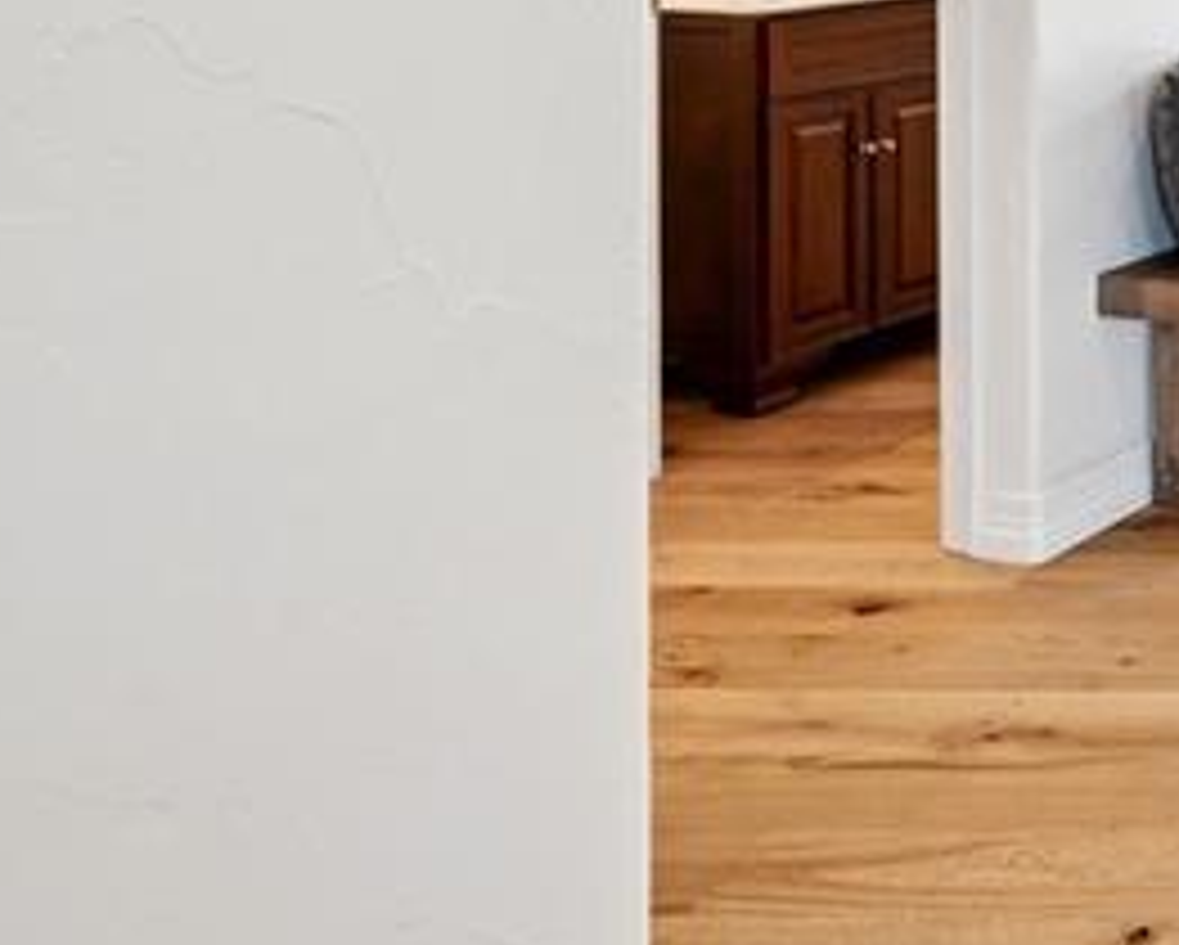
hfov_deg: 26.0
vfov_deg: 25.1
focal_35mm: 55
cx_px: 1728
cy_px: -171
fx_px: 1921
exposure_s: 1/1.25
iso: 100
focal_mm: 15
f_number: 11
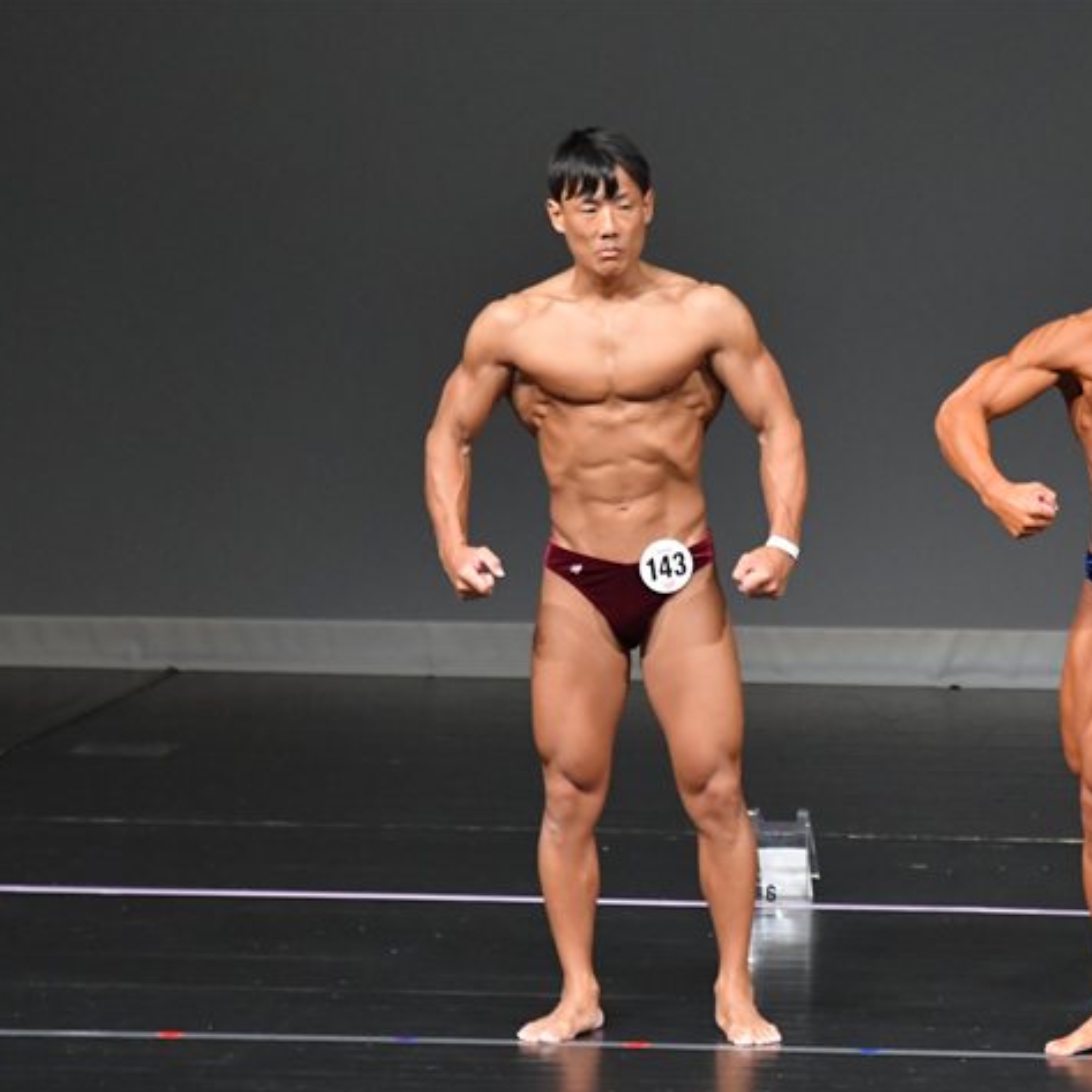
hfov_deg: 4.0
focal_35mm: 438
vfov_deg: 4.0
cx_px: 832
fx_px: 15632
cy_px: 591
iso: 5000
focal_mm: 210
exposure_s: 1/400
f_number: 5.6
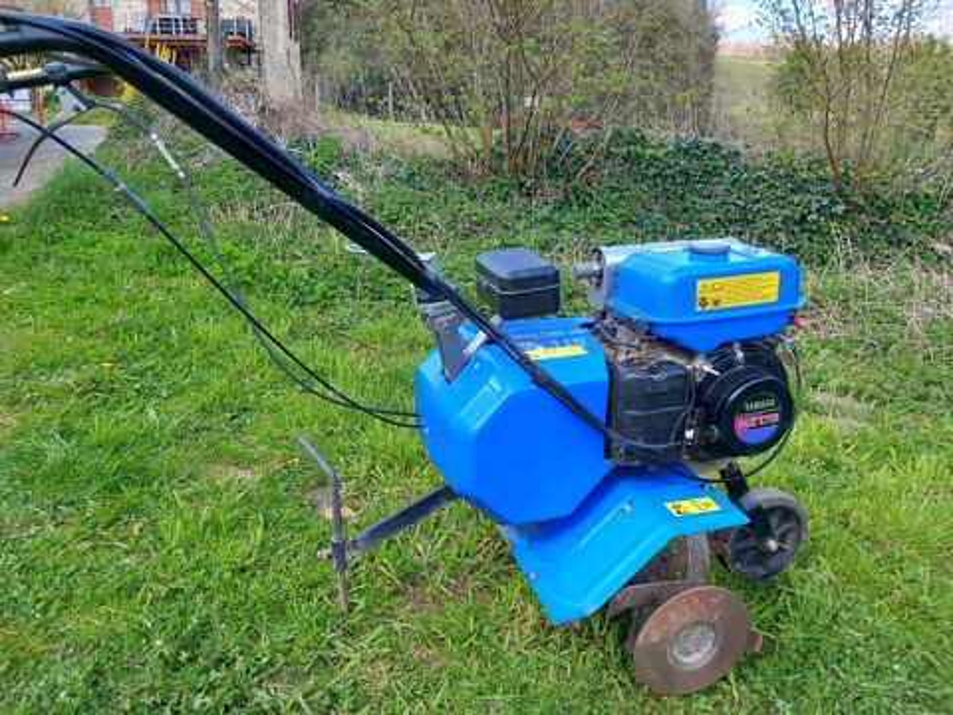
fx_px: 743
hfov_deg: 65.3
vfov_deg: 51.4
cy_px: 358
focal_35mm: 27
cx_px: 476
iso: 32
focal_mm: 4
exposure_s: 1/100
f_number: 1.8
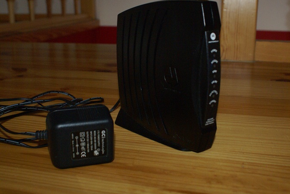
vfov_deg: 29.9
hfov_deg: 43.5
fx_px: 363
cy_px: 89
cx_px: 153
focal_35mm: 45
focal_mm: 26
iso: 400
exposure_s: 1/60
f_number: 5.6
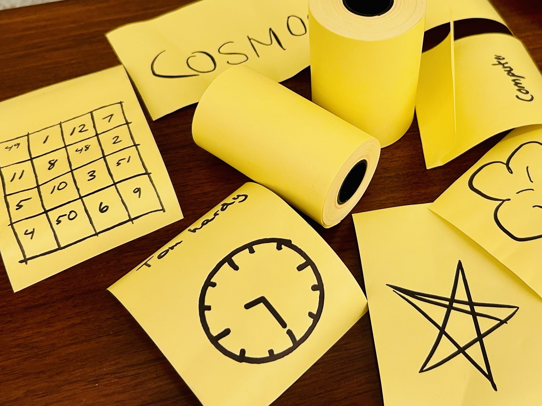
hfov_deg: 67.3
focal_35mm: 26
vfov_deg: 53.1
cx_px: 271
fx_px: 407
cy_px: 203
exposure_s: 1/50
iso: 160
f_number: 1.5
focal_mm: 5.7
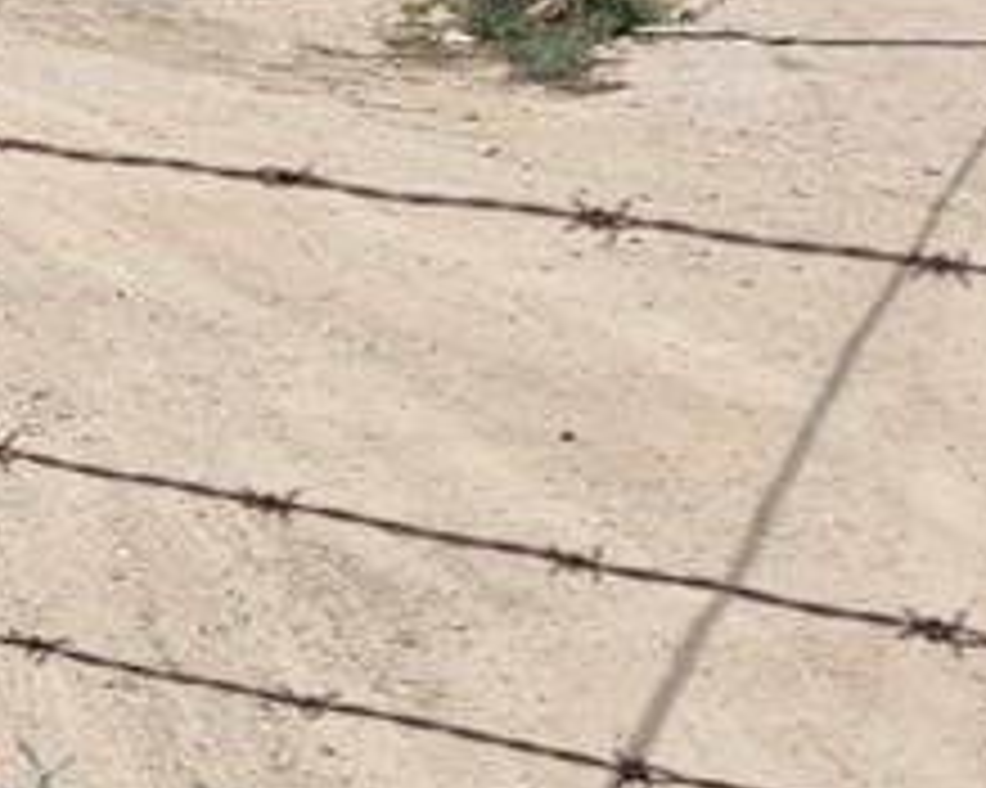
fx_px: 3063
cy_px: 14
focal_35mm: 105
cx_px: -968
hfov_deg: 15.0
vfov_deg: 14.4
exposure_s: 1/3368
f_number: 1.8
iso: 25
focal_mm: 5.4
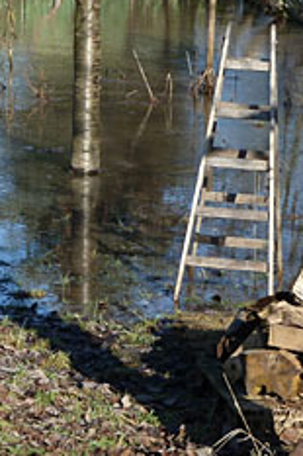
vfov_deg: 10.6
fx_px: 2440
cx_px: -182
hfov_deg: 7.0
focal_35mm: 193
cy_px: 53
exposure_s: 1/320
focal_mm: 11.9
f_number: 4.1
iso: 80
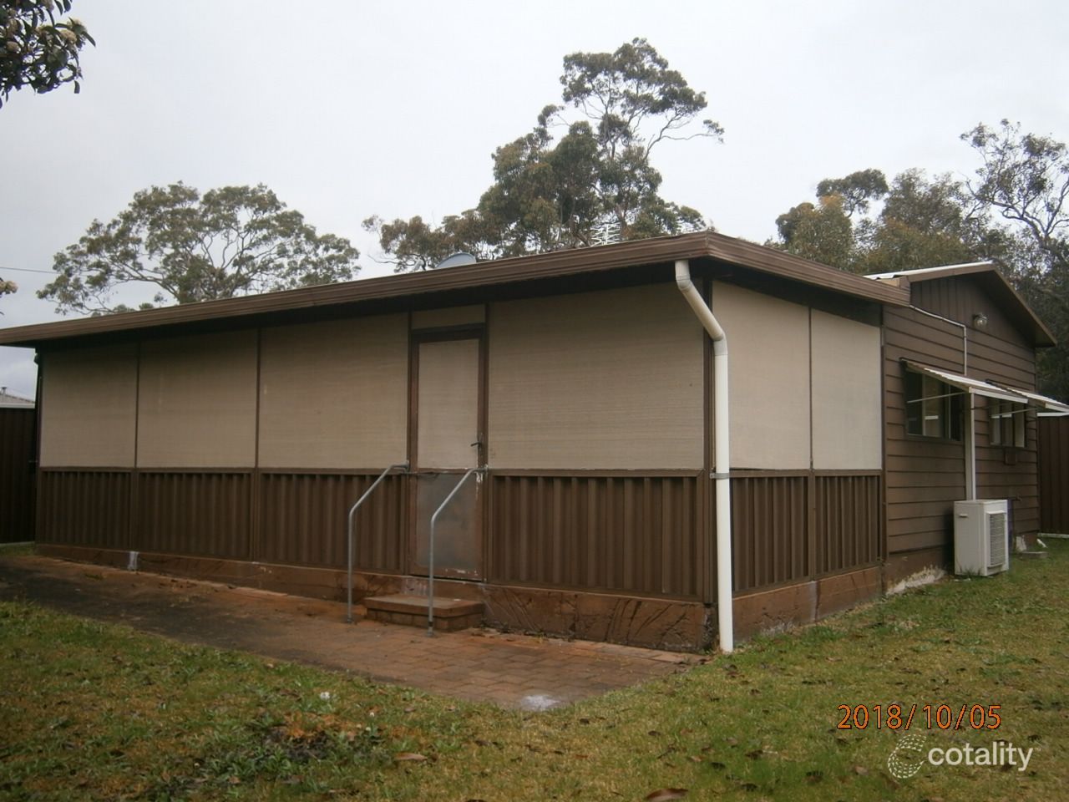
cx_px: 534
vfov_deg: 39.7
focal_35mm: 36
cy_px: 401
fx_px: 1112
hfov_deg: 51.4
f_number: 3.1
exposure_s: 1/400
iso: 80
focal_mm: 6.4
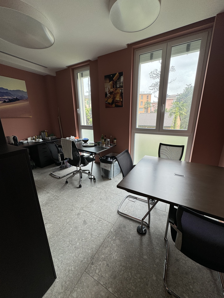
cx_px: 112
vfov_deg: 102.1
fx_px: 121
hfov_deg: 85.7
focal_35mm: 14
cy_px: 149
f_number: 2.2
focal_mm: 2.22
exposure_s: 1/99
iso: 64
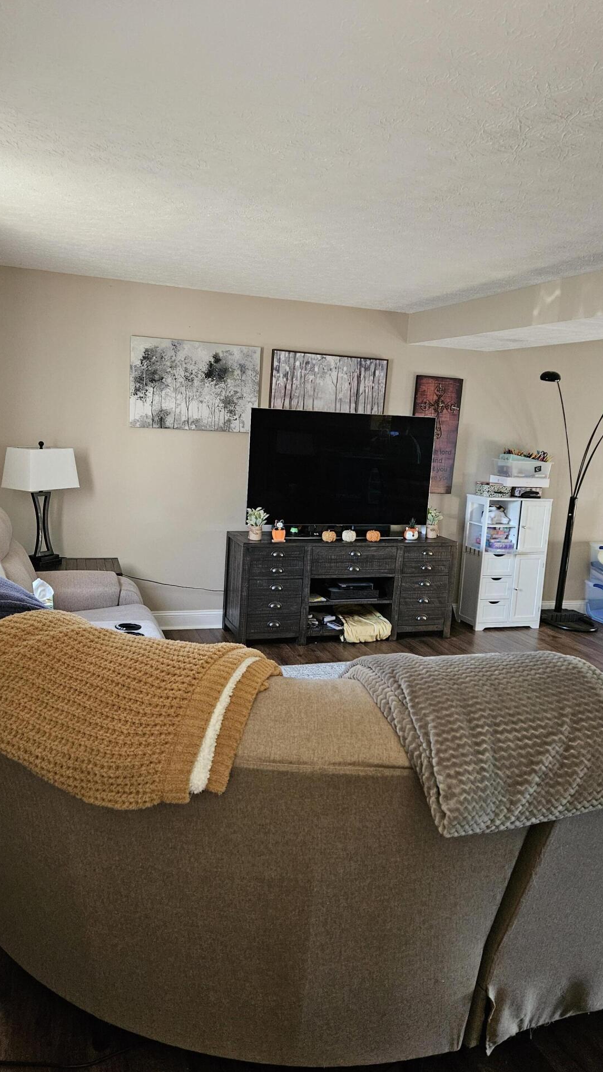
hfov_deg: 44.4
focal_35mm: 26
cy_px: 547
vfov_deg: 71.9
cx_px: 289
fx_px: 739
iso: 640
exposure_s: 1/120
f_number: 1.8
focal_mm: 5.4
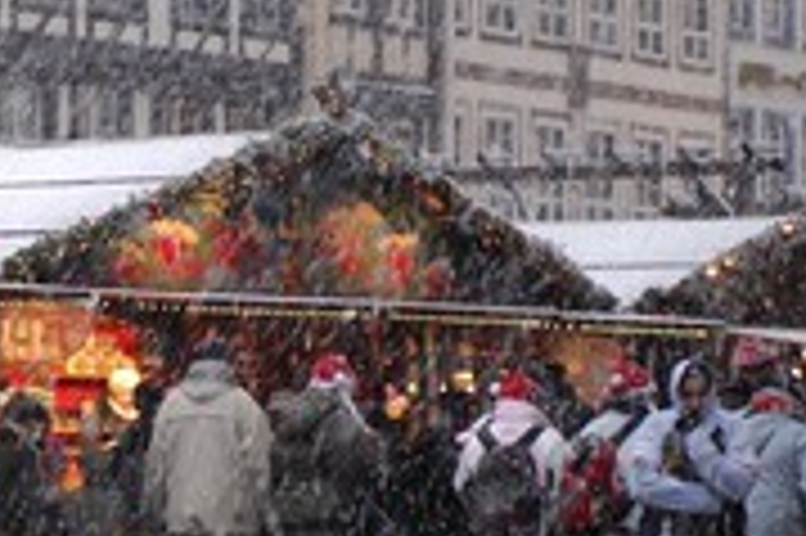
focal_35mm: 212
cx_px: -56
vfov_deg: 6.5
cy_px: 329
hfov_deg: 9.6
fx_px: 4742
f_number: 2.8
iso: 200
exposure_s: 1/60
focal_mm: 60
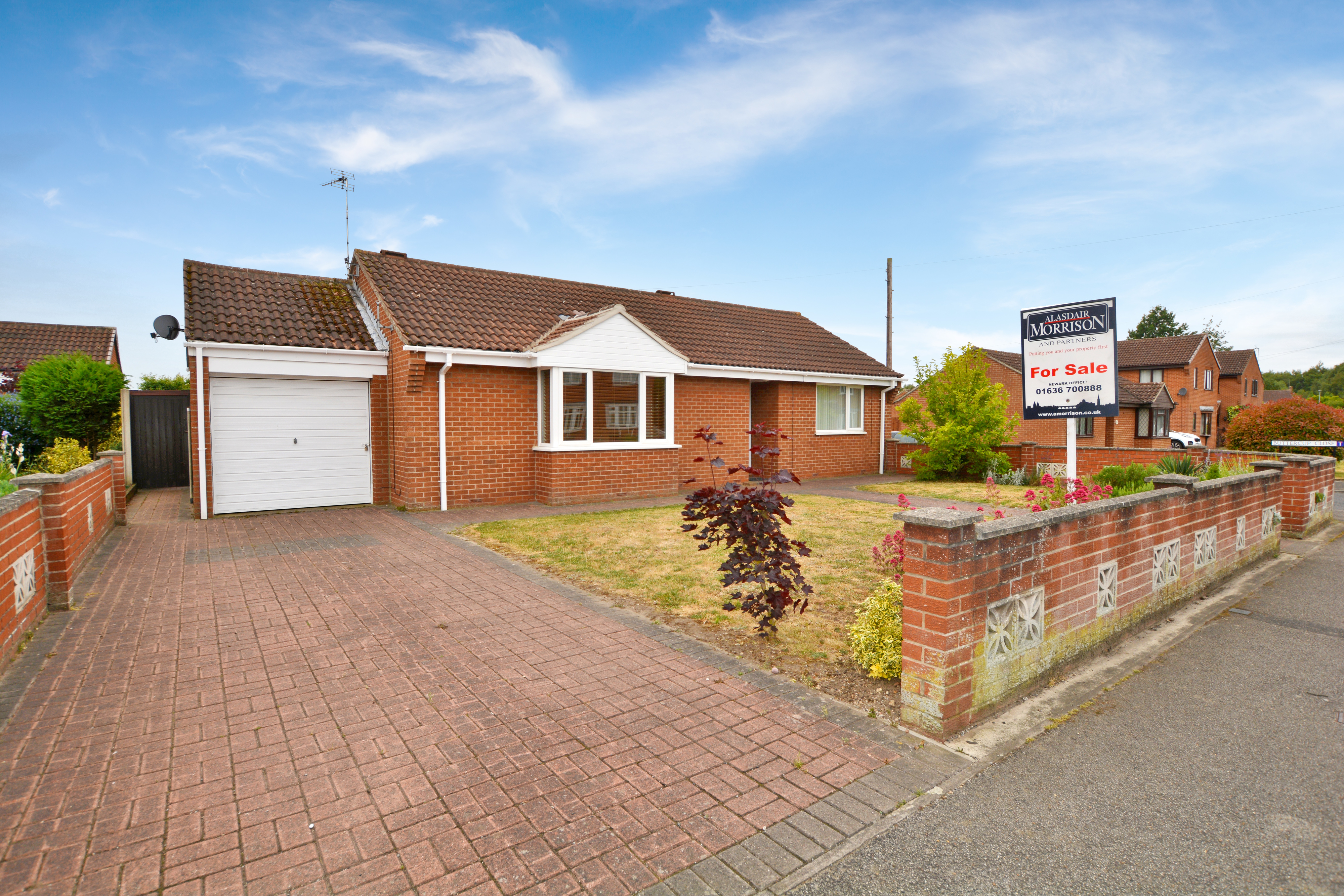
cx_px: 672
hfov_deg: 92.4
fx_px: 644
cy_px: 448
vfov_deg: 69.7
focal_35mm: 17
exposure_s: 1/200
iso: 100
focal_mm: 11.5
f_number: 8
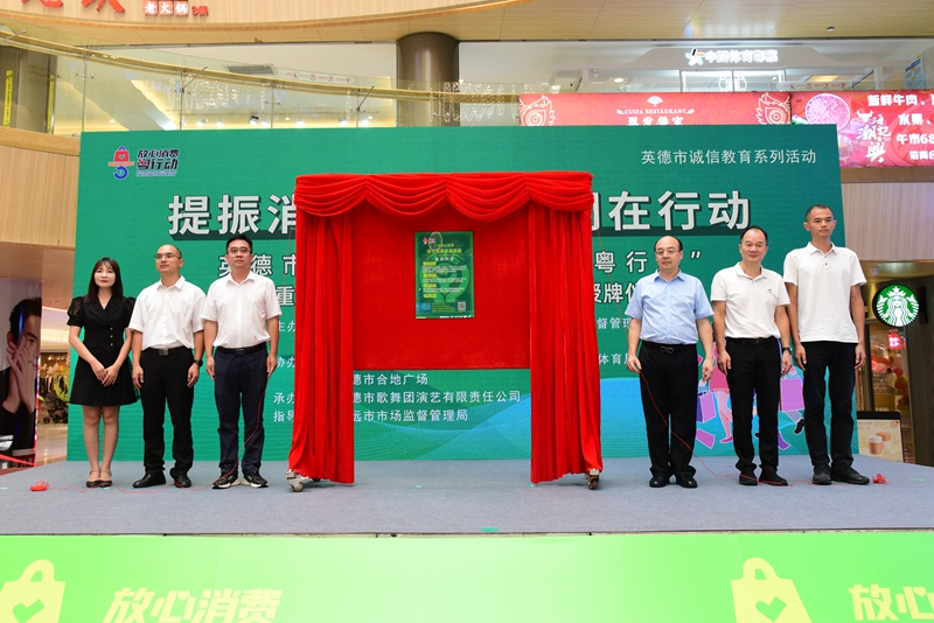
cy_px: 312
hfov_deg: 65.5
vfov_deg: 46.4
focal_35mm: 28
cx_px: 467
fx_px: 727
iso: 2000
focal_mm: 28
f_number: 7.1
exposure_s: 1/125
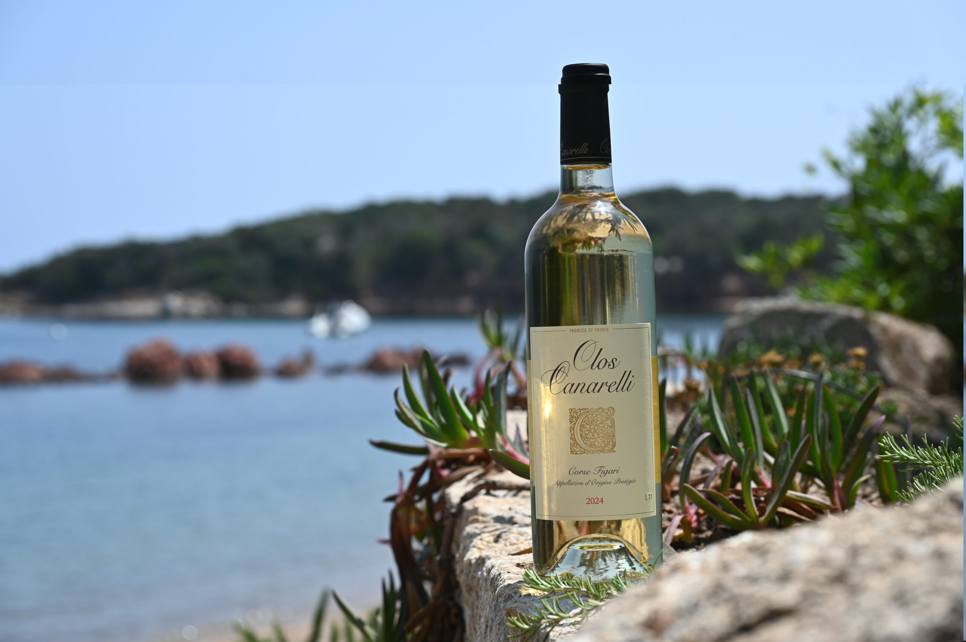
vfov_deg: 19.7
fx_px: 1850
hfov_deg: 29.3
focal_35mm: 69
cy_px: 321
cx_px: 483
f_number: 7.1
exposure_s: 1/400
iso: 100
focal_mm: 69
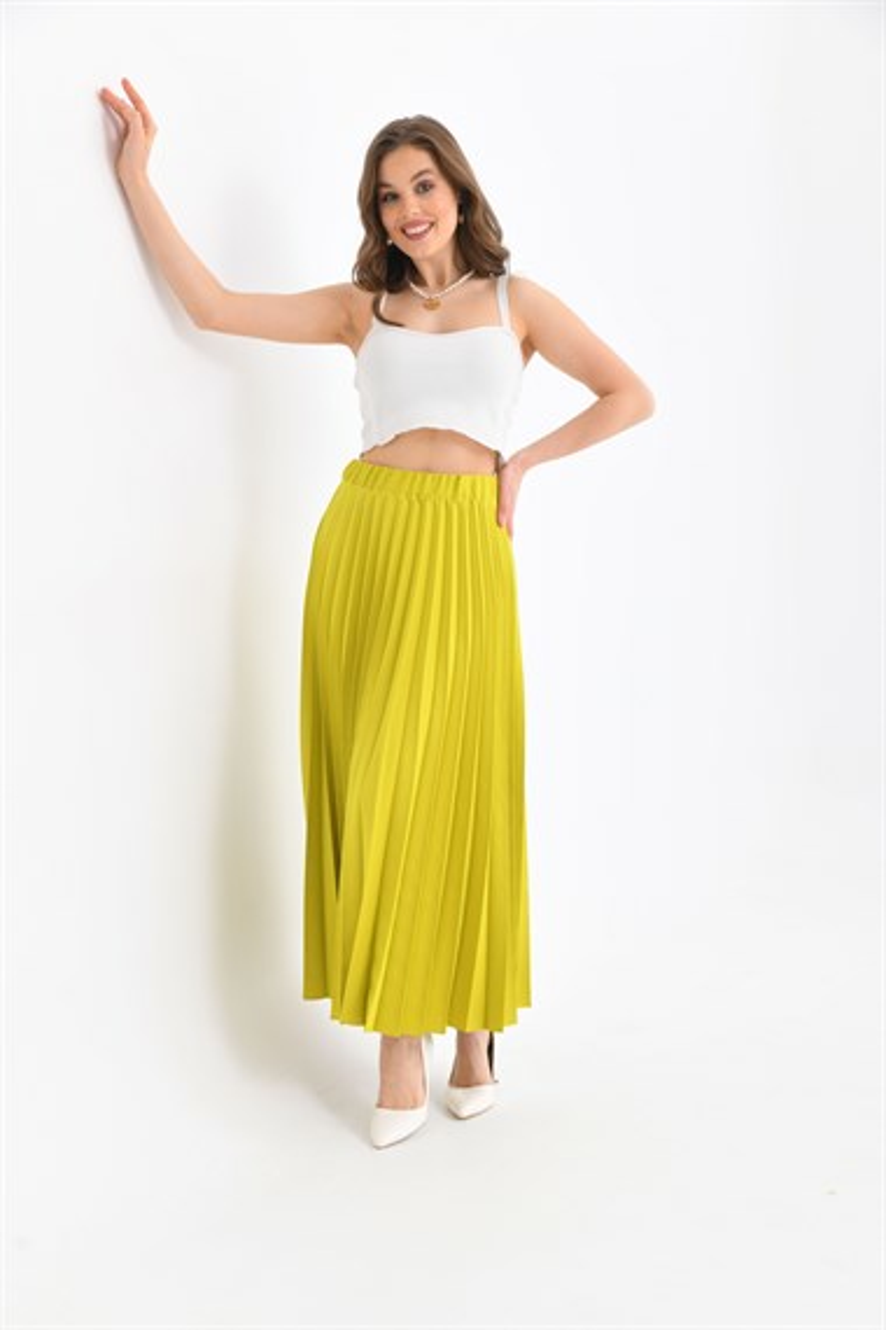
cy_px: 665
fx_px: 1698
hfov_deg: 29.2
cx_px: 443
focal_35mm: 46
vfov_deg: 42.7
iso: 160
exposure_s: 1/125
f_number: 6.3
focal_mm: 46
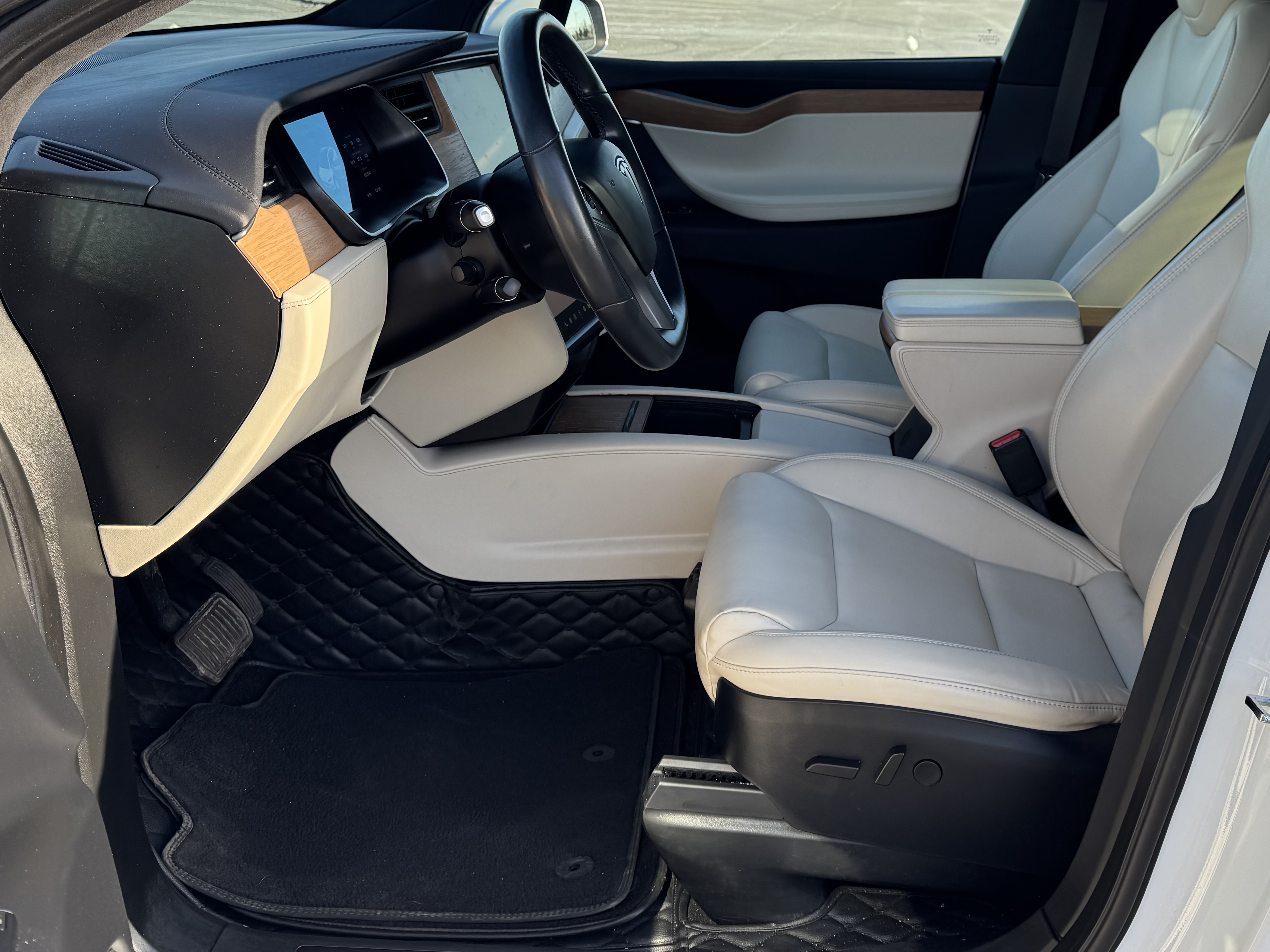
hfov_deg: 51.0
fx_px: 1321
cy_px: 358
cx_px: 773
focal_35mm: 36
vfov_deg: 39.4
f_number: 1.78
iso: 80
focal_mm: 6.76
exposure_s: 1/639
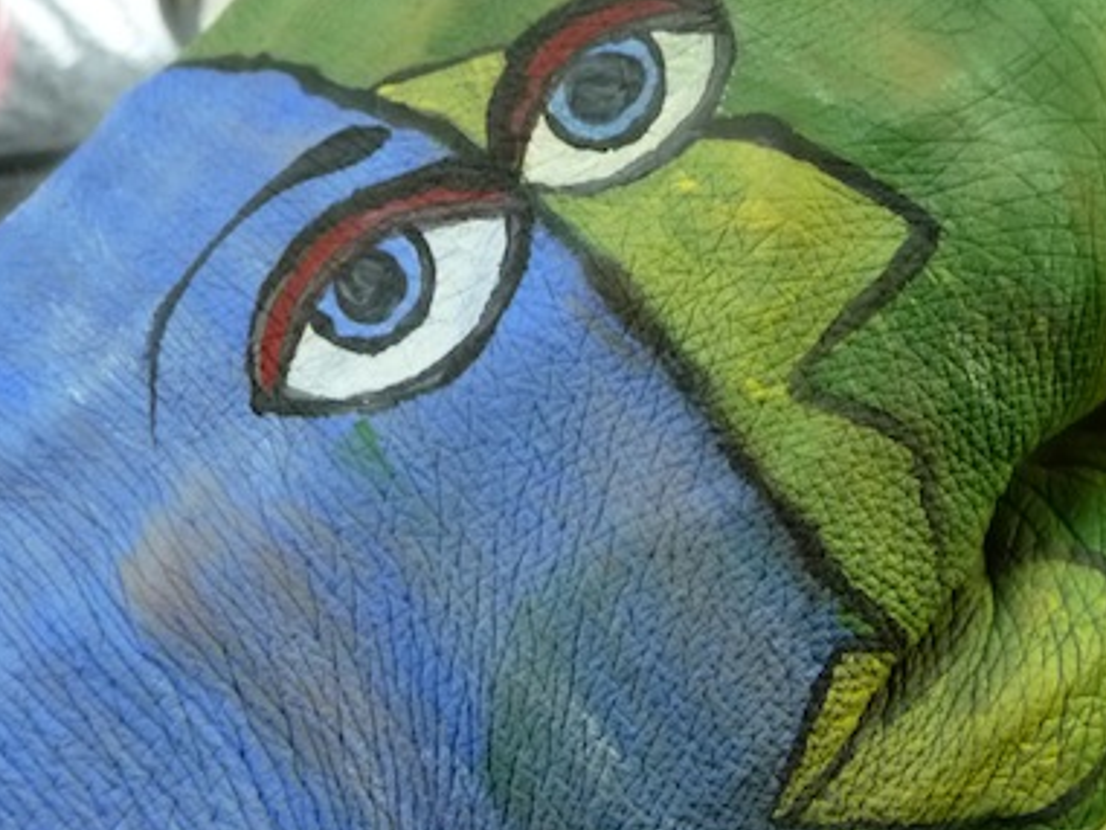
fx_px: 1502
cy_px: 354
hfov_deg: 39.7
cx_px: 772
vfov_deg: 30.9
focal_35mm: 47
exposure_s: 1/13
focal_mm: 4.7
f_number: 3.3
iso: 400
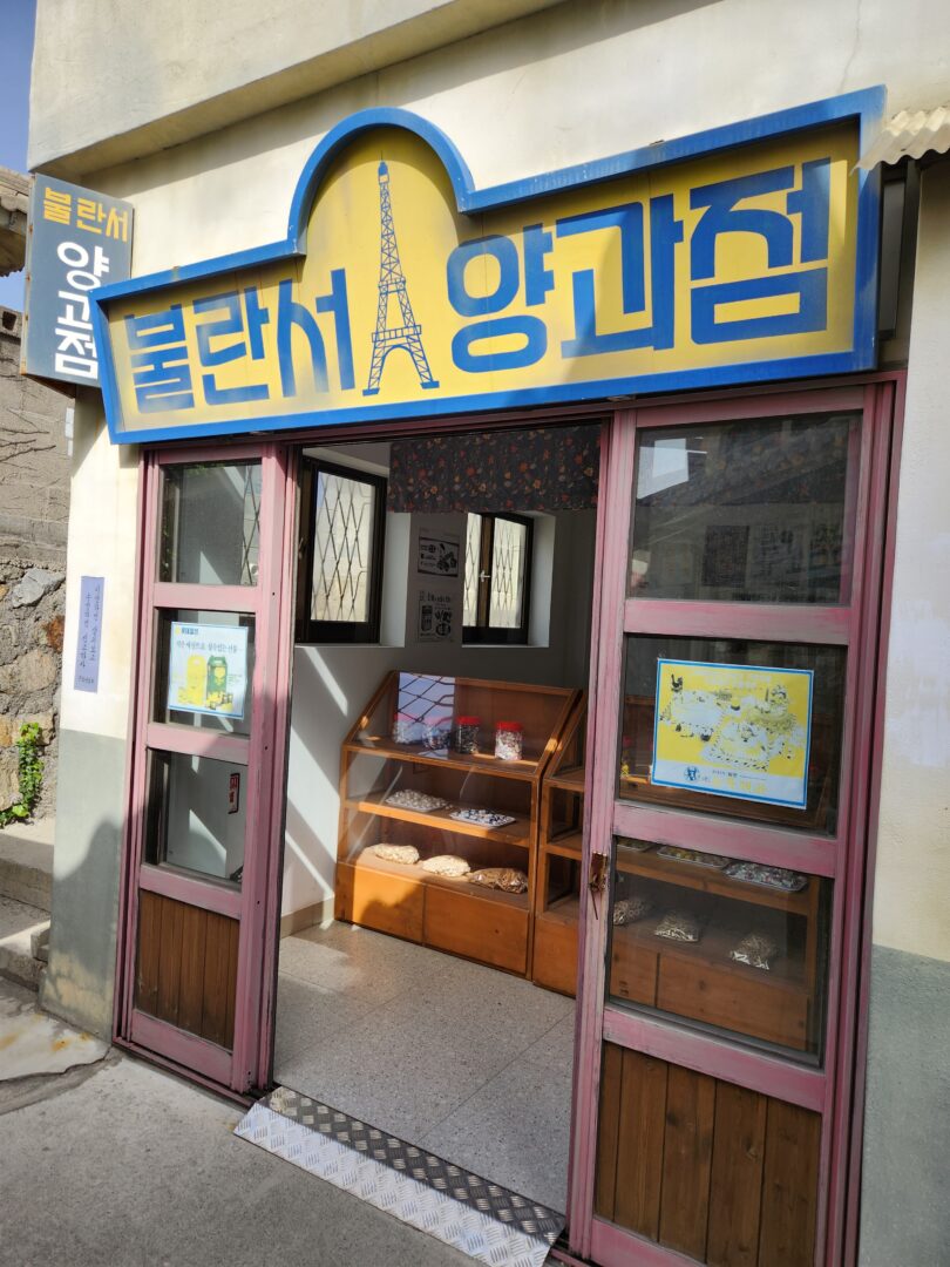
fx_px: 842
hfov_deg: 58.9
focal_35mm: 23
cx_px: 475
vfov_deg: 73.9
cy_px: 634
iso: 20
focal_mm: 5.4
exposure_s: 1/854
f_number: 1.8
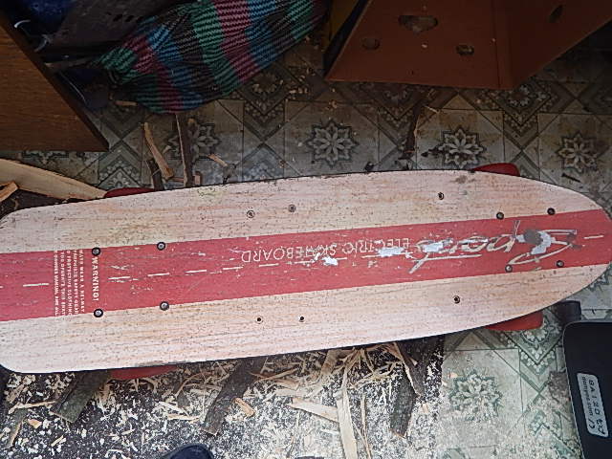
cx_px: 306
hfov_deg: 69.4
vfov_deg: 54.9
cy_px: 230
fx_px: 442
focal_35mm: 25
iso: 125
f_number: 3.1
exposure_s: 1/30
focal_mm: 4.5
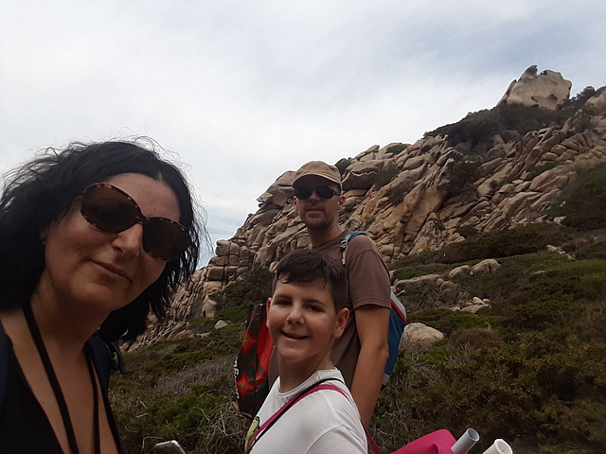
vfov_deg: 58.9
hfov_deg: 73.9
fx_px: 403
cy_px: 227
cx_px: 303
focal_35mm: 23
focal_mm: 2
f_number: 1.9
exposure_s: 1/1570
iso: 50
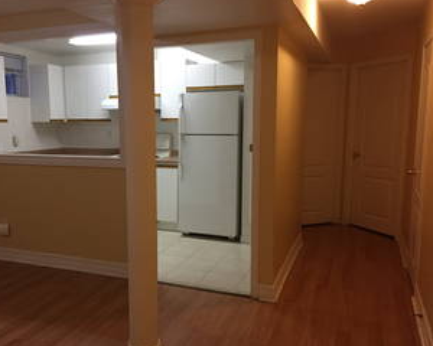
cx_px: 175
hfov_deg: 52.5
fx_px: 436
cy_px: 187
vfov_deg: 43.3
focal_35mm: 34
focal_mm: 4.15
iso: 160
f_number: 2.2
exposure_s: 1/30
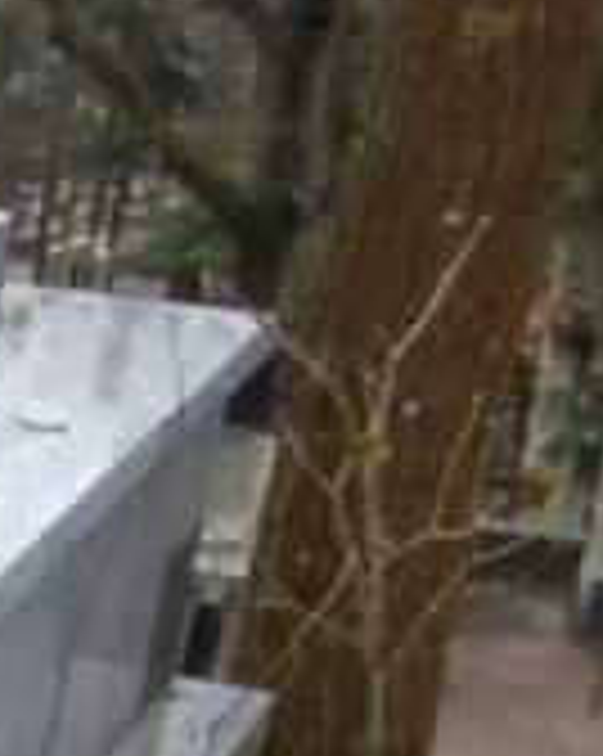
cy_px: 900
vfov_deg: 13.1
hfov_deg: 8.8
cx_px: -1220
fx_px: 3196
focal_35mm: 143
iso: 100
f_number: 3
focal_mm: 4.2
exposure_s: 1/40
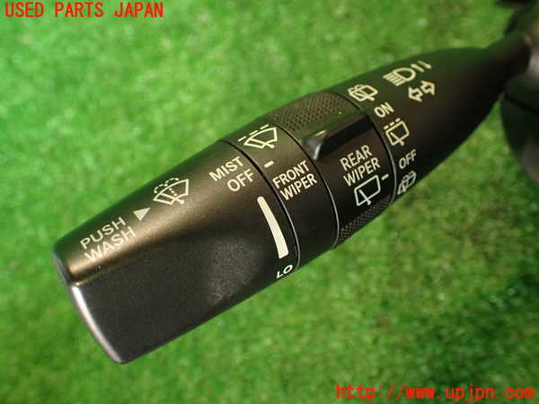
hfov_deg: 56.8
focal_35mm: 32
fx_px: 498
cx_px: 270
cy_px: 202
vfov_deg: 44.2
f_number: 2.4
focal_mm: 5.79
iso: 320
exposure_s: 1/30
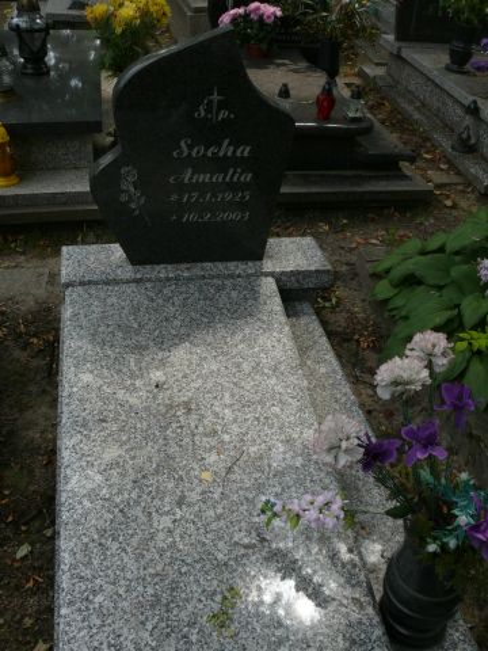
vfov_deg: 52.6
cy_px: 326
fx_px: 658
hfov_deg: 40.7
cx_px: 244
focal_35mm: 35
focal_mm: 7.4
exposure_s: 1/200
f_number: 5.6
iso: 100
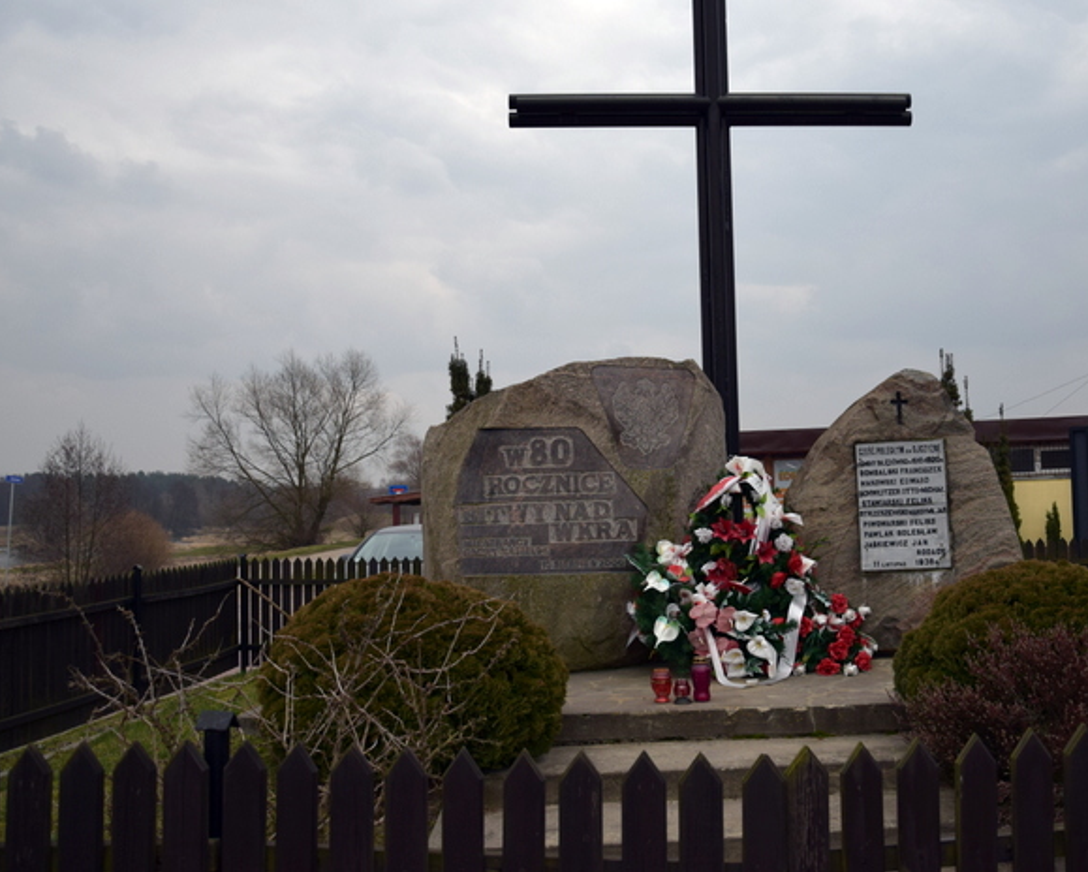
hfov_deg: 50.7
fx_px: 1128
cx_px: 708
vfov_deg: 42.2
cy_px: 382
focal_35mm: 35
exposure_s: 1/1600
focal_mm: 18
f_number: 3.5
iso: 200
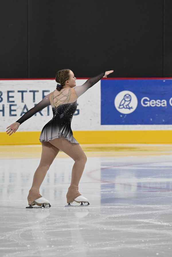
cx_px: 86
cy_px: 128
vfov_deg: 6.2
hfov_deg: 4.2
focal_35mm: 330
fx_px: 2365
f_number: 5
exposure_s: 1/500
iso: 4000
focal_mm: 220
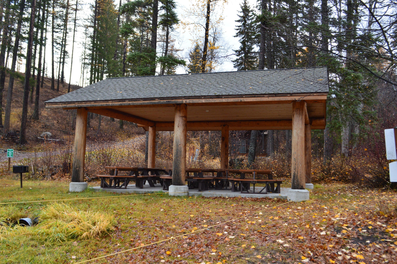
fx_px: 397
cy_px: 132
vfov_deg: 36.8
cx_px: 198
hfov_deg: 53.2
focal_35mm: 36
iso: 400
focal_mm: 24
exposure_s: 1/100
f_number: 9
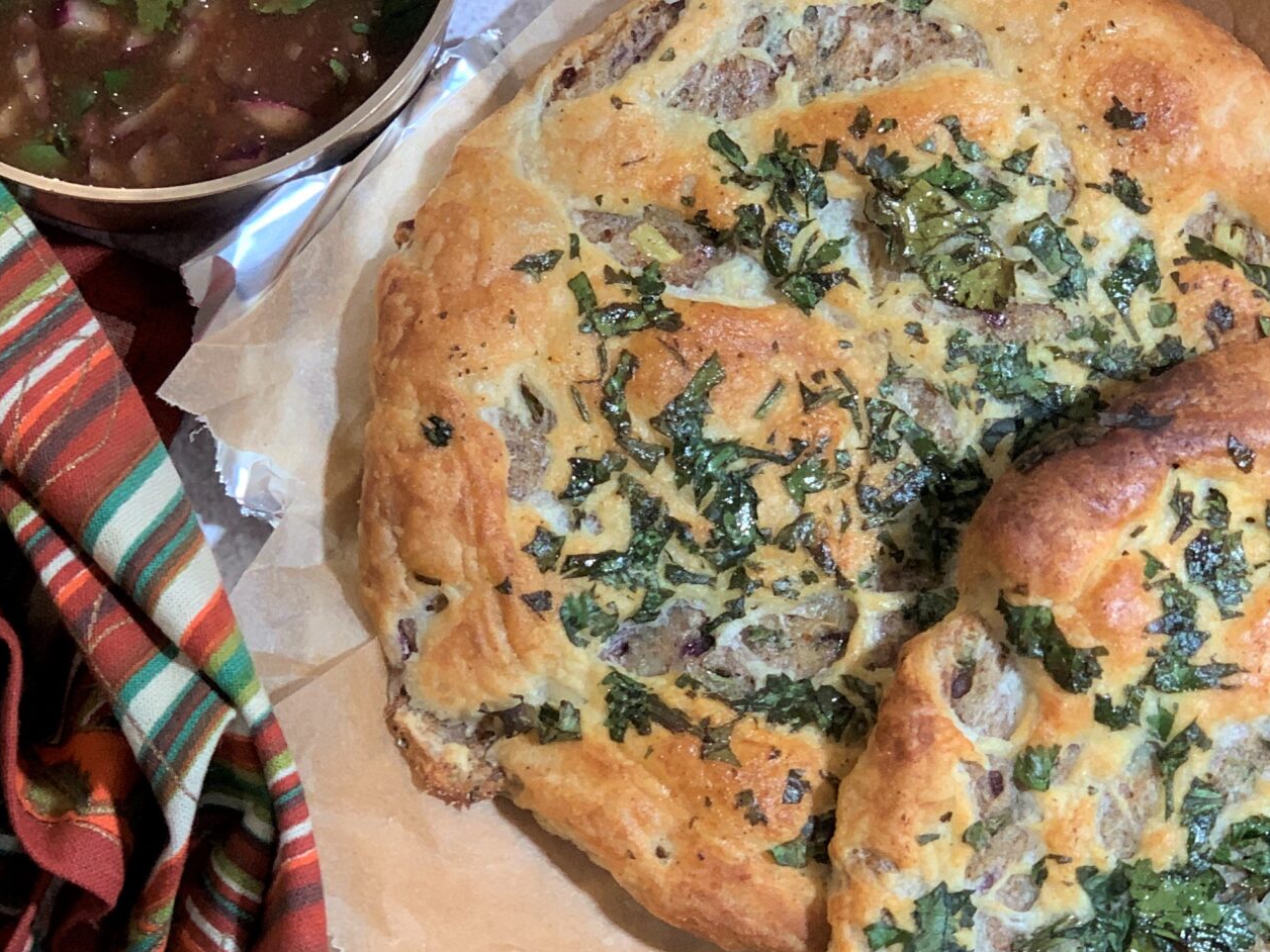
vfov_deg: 14.0
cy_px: 598
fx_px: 3889
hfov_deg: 18.5
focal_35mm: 106
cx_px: 612
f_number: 2.4
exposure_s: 1/50
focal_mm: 6
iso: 80
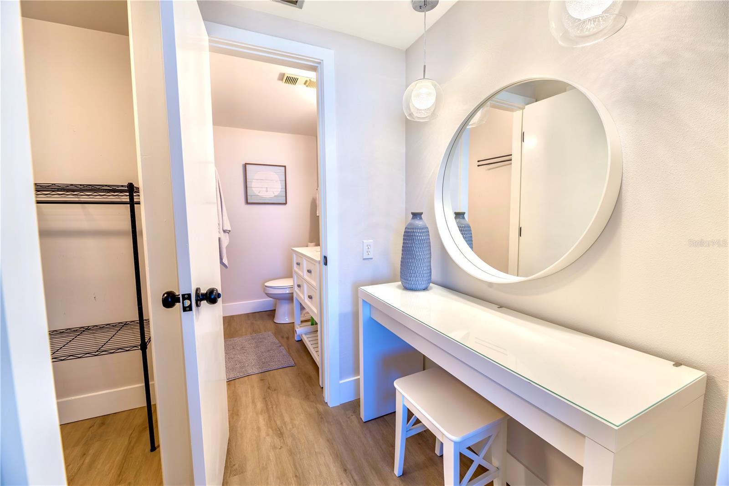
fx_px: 283
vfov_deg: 81.2
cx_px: 364
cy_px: 243
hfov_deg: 104.3
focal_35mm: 14
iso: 64
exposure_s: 1/30
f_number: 9
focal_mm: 14
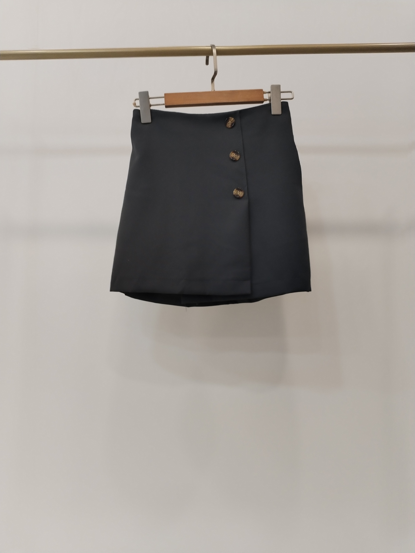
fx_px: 464
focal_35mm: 29
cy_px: 276
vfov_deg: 61.7
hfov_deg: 48.2
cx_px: 208
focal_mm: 4.75
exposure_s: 1/60
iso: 261
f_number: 1.8
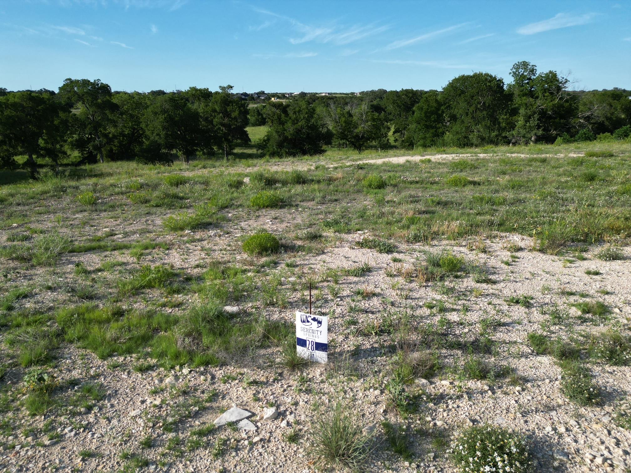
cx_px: 316
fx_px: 437
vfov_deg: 56.8
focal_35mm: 24
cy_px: 236
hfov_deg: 71.6
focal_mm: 6.72
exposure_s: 1/2000
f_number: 1.7
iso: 110
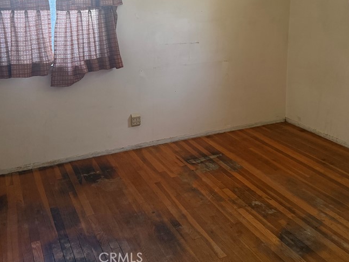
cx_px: 179
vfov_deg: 36.6
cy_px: 58
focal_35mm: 38
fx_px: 383
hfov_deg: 49.0
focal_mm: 6.76
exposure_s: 1/60
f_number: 1.78
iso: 400
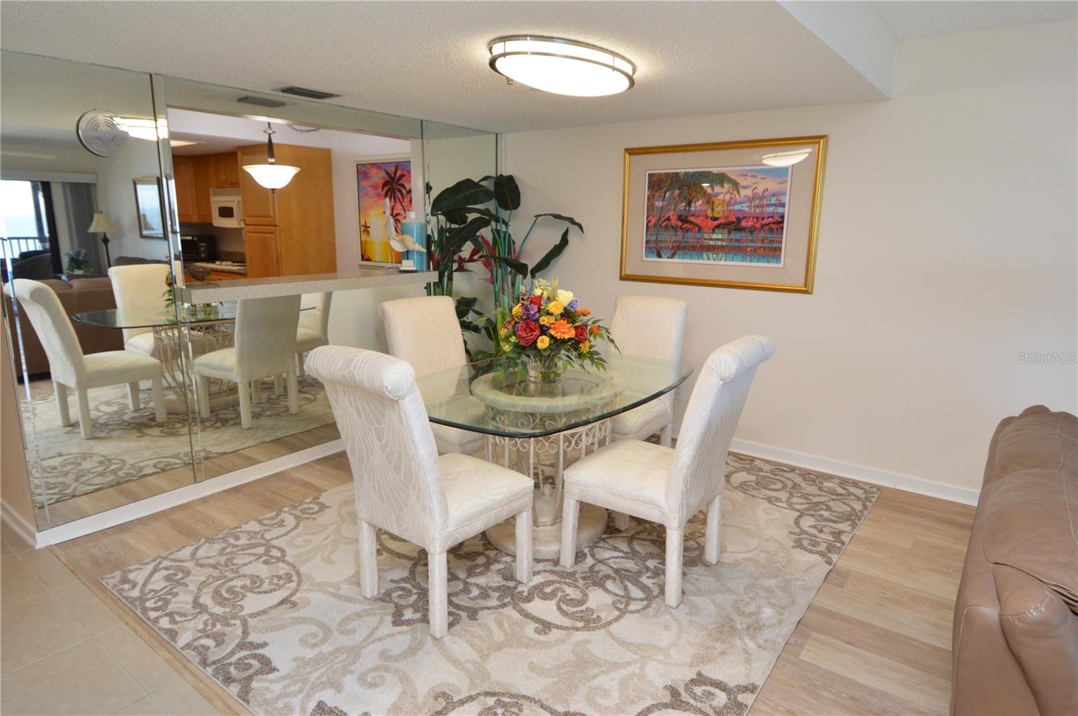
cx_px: 539
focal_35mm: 18
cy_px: 358
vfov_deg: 67.3
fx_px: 538
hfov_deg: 90.1
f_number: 4.5
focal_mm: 12
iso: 400
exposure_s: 1/80
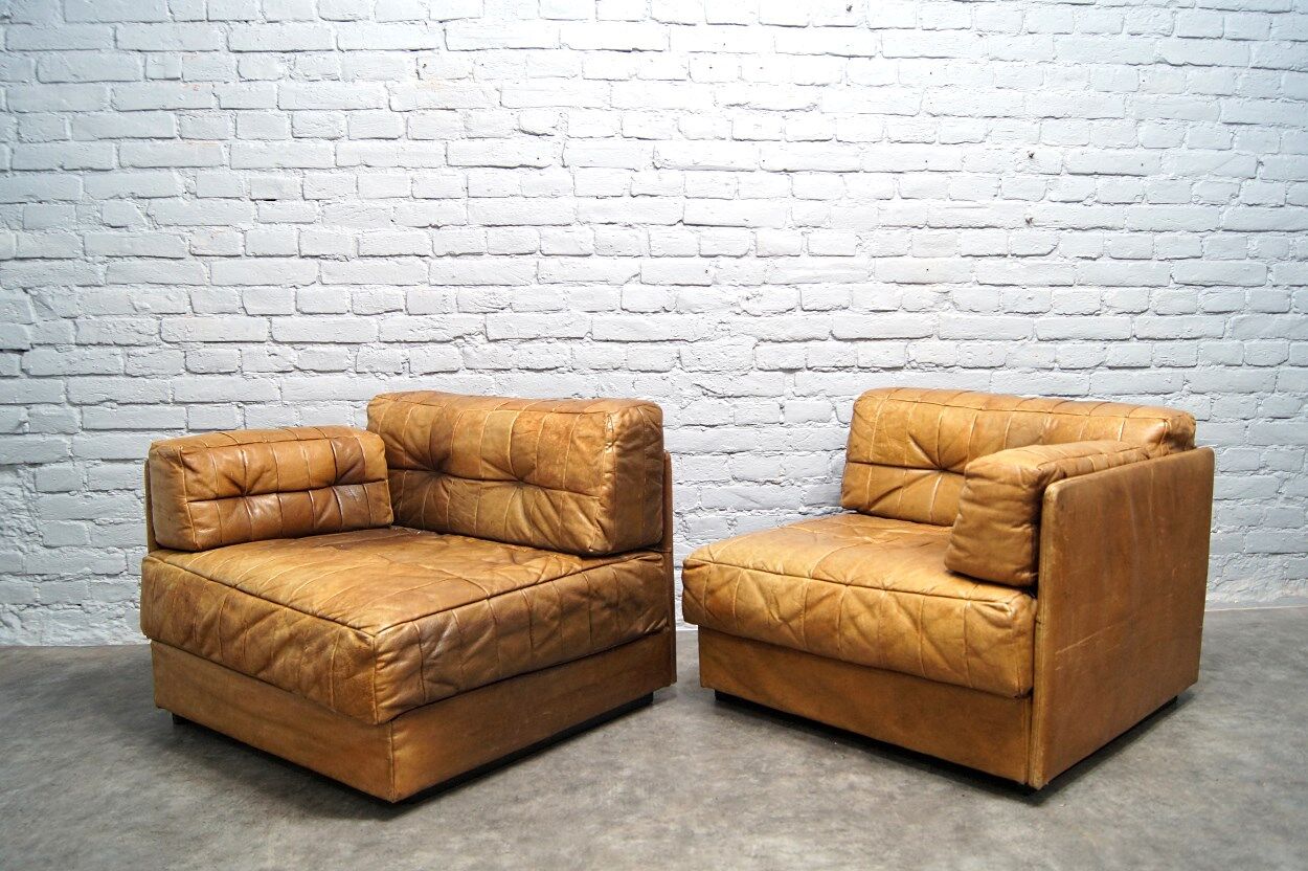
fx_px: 1089
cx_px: 654
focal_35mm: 30
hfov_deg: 62.0
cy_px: 436
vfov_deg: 43.6
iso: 400
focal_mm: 20
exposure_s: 1/40
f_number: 4
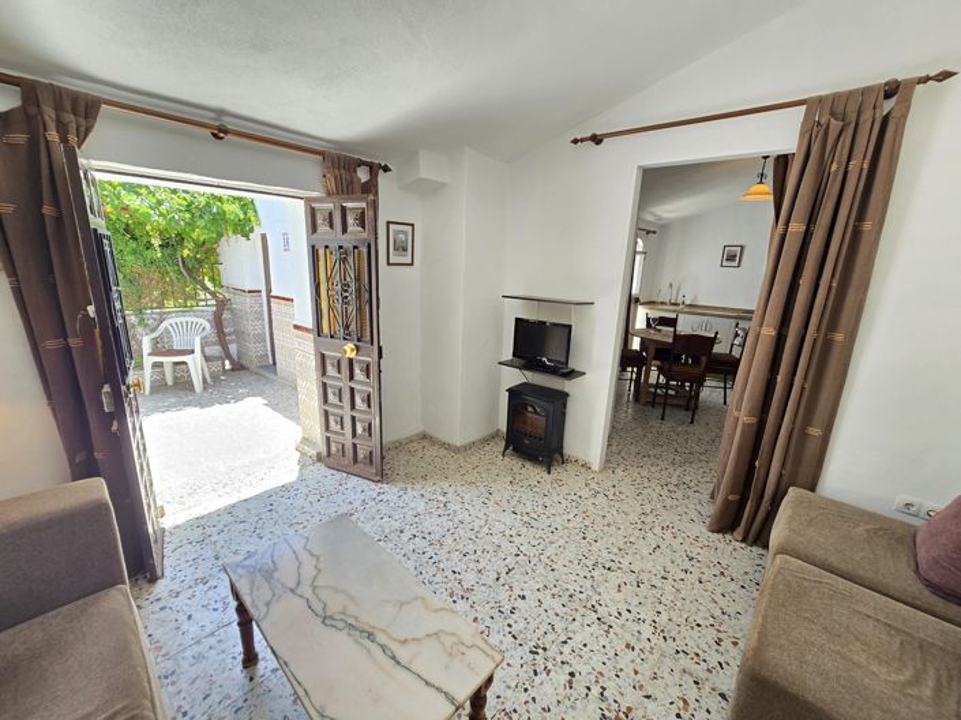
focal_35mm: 13
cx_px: 480
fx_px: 361
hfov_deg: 106.2
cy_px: 360
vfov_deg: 89.9
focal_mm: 2.2
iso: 64
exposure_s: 1/100
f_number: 2.2
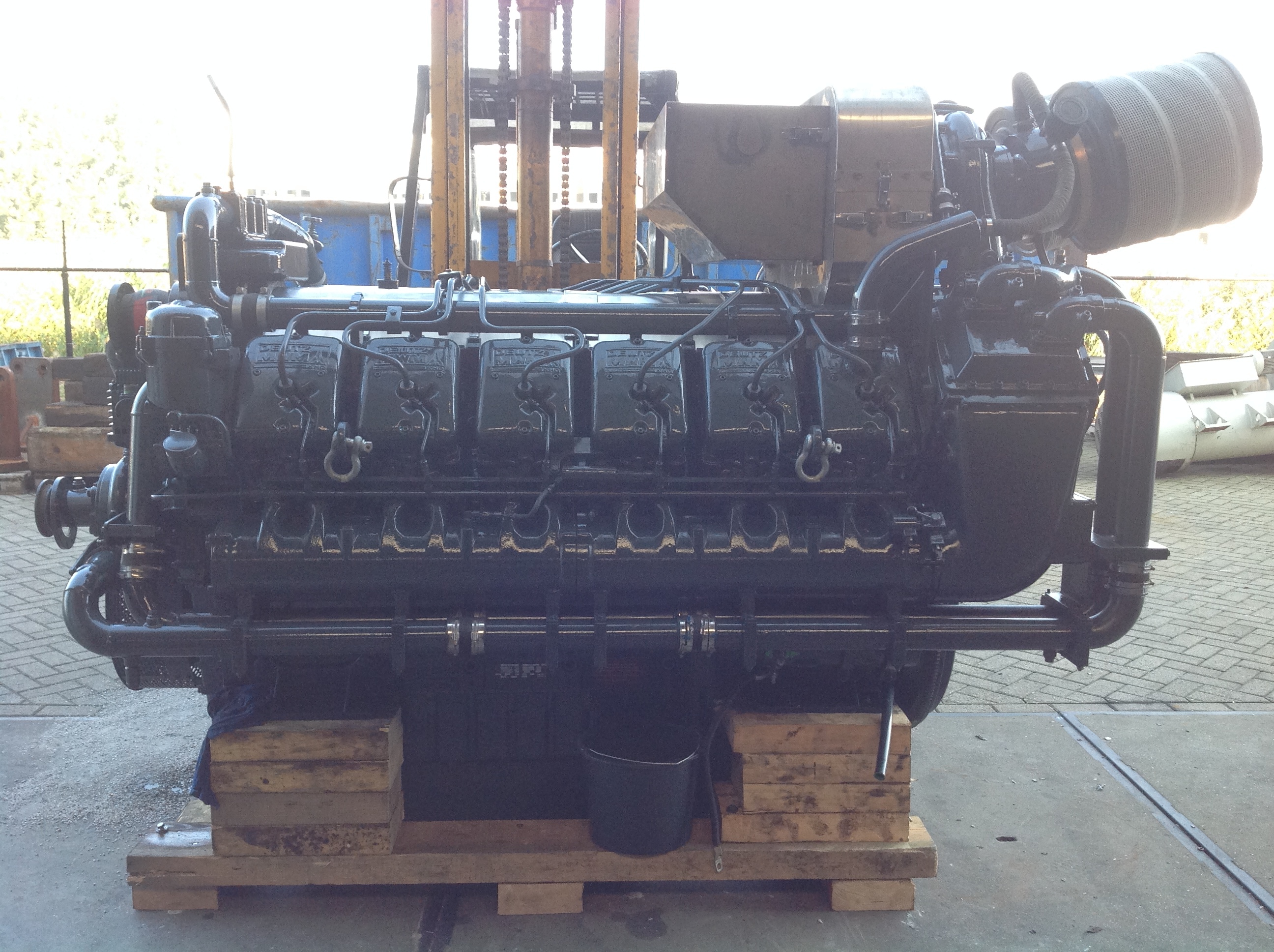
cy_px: 476
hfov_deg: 52.7
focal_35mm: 35
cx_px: 637
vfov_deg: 40.6
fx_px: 1286
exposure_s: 1/120
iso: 100
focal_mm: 4.28
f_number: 2.4
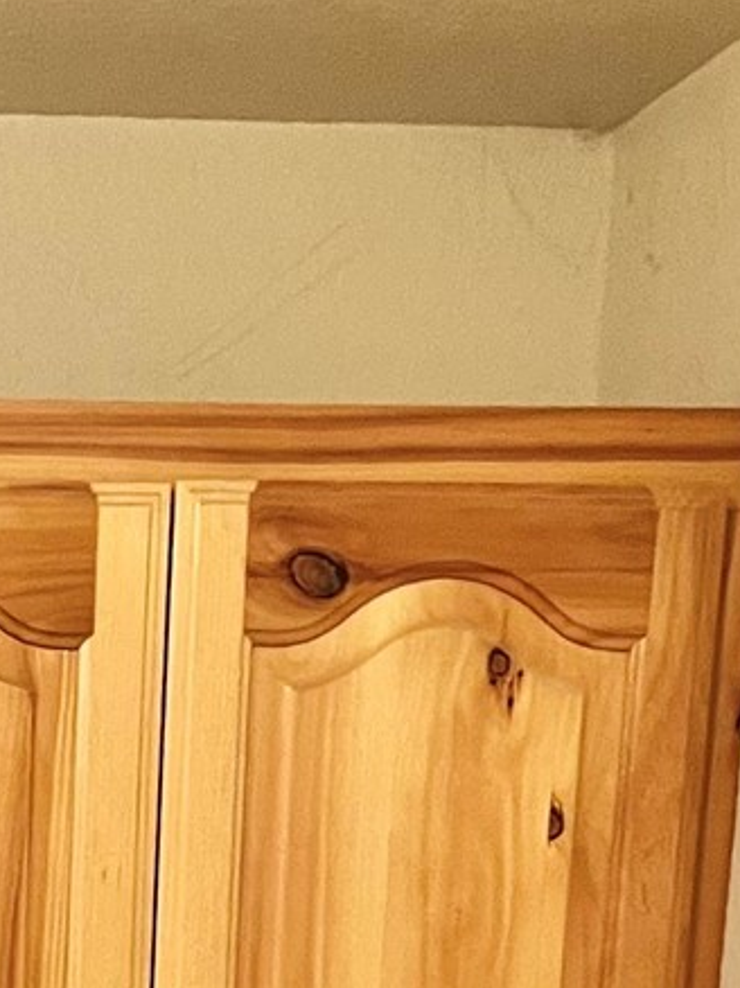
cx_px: -388
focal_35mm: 114
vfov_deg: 14.1
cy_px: 2057
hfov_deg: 12.3
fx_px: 3253
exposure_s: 1/60
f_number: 1.6
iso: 400
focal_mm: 5.1
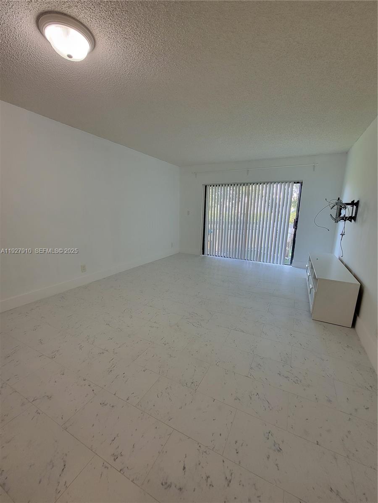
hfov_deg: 89.9
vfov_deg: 106.2
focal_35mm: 13
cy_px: 252
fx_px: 189
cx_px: 189
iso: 200
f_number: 2.2
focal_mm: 2.2
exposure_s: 1/60
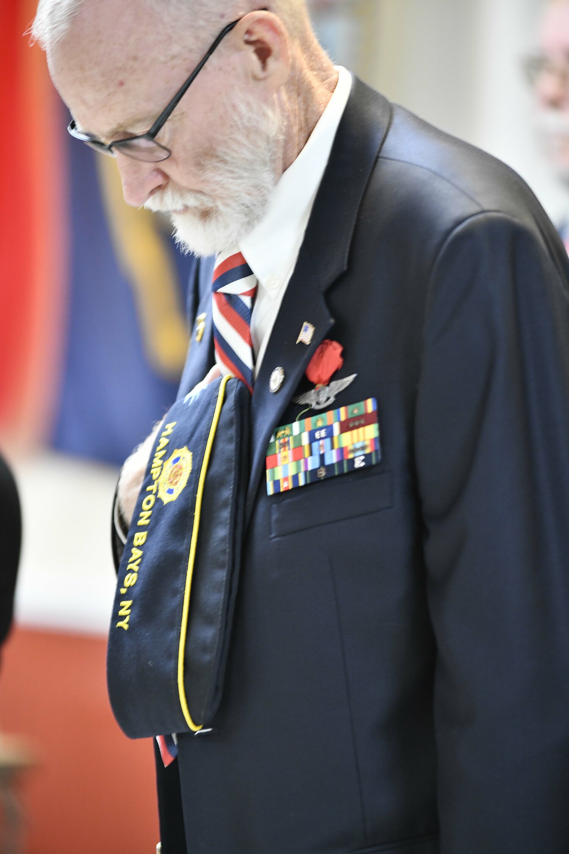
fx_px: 4741
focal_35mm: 200
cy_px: 427
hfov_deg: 6.9
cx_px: 284
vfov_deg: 10.3
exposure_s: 1/50
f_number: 3.5
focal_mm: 200
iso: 2000
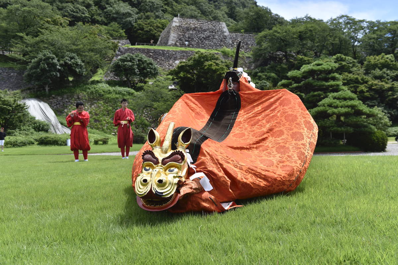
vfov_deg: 37.9
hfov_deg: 54.4
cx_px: 199
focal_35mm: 35
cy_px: 132
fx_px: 387
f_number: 5.6
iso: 160
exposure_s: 1/640
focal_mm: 35
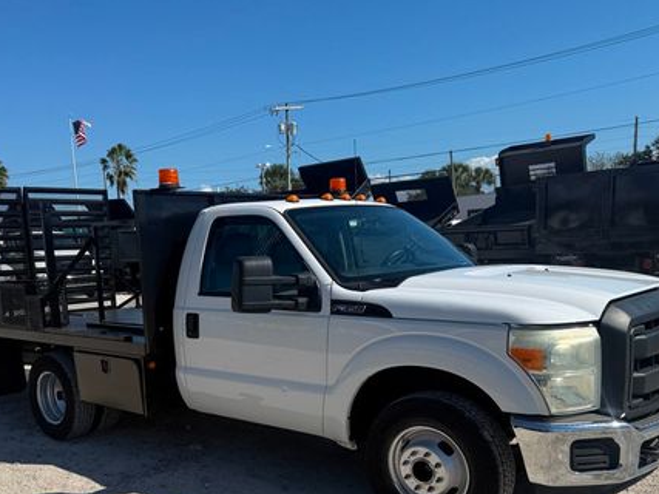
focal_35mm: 36
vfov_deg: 38.8
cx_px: 255
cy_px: 361
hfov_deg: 50.9
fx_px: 685
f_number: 1.78
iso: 80
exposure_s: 1/8130
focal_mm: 6.76
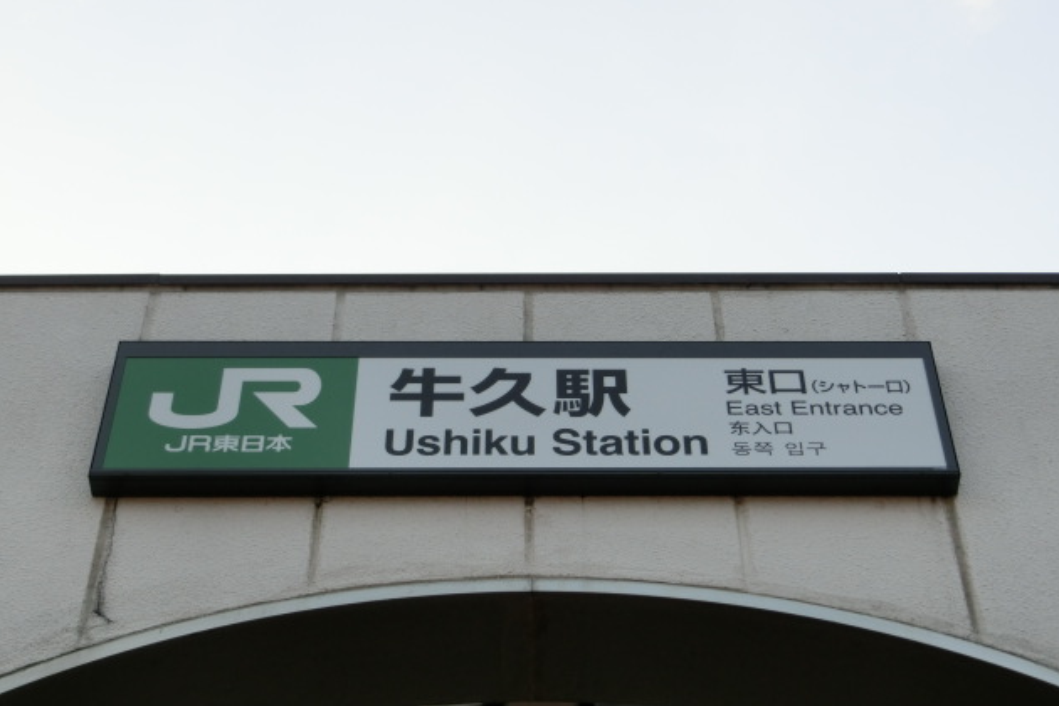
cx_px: 536
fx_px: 2177
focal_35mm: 74
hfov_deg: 27.3
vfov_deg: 18.4
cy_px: 358
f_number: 5.2
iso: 160
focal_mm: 12.4
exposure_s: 1/125
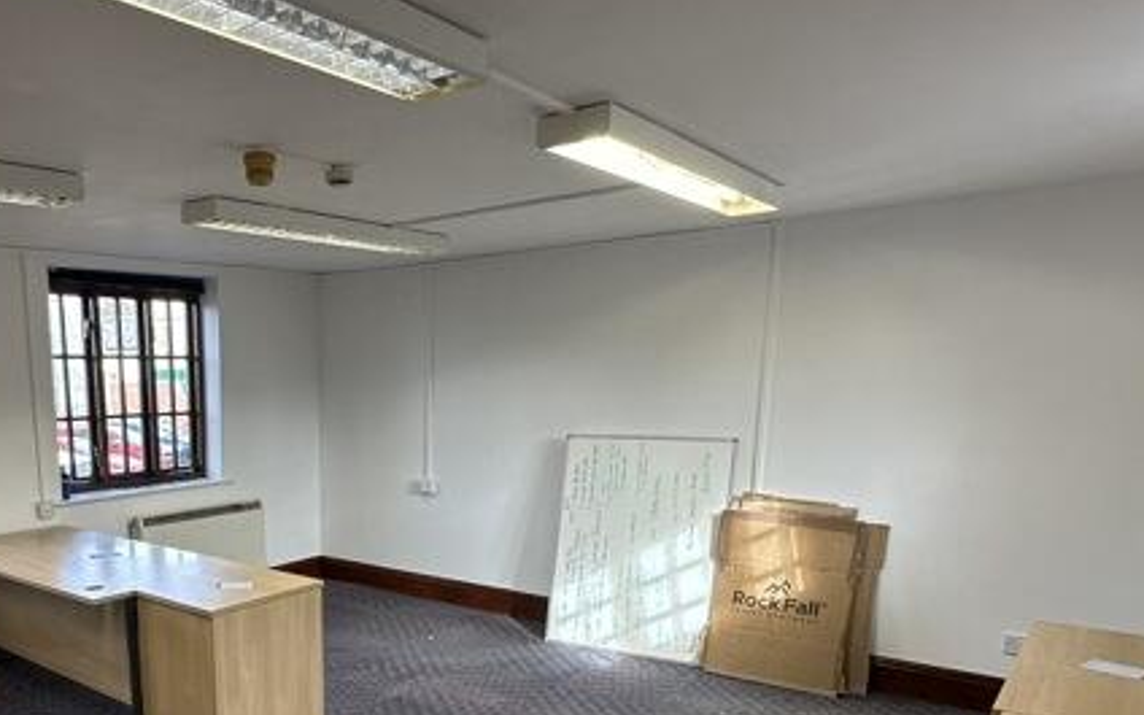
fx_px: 873
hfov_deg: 63.2
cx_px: 310
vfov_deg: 42.7
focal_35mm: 28
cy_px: 564
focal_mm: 2.22
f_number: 2.2
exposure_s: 1/100
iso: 64
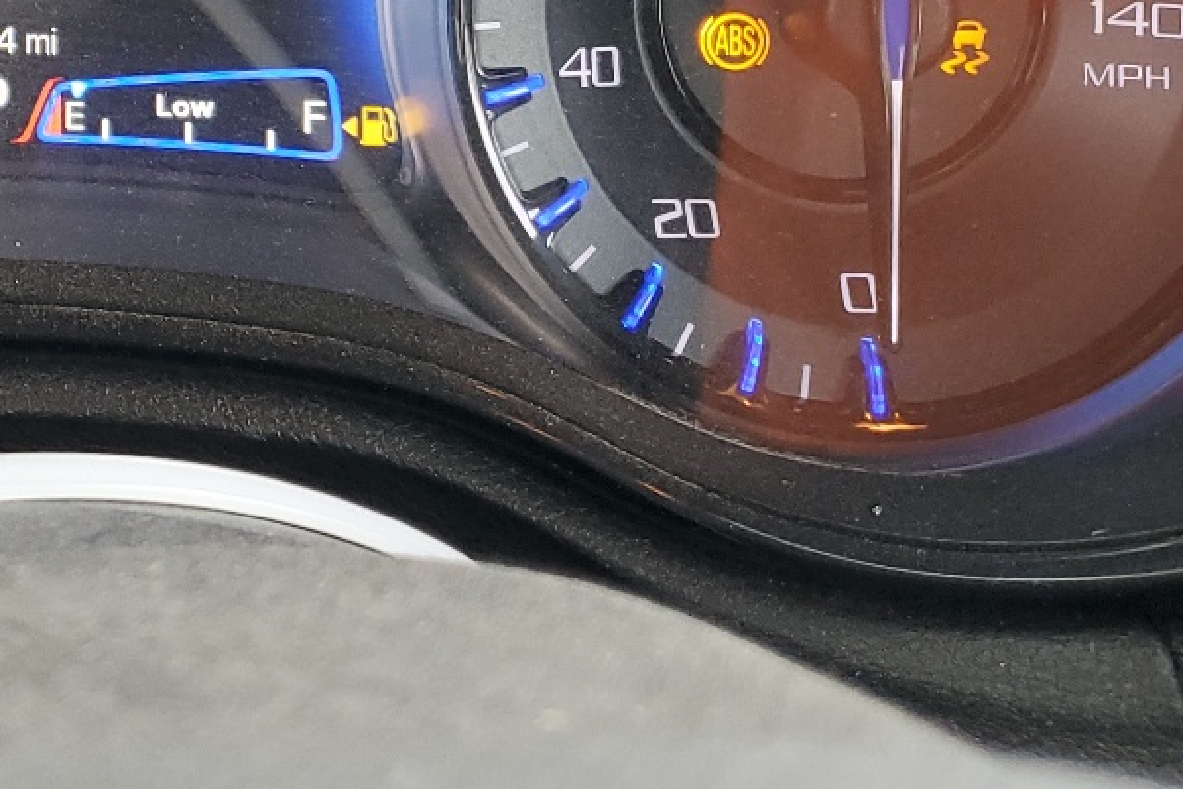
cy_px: -209
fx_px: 2366
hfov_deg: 25.9
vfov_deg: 17.8
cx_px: -118
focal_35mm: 72
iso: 74
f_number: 1.5
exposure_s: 1/50
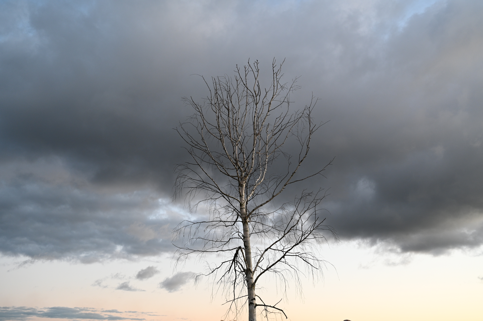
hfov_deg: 53.2
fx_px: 483
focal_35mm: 36
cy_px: 160
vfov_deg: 36.8
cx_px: 242
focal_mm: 36
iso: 720
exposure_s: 1/100
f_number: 4
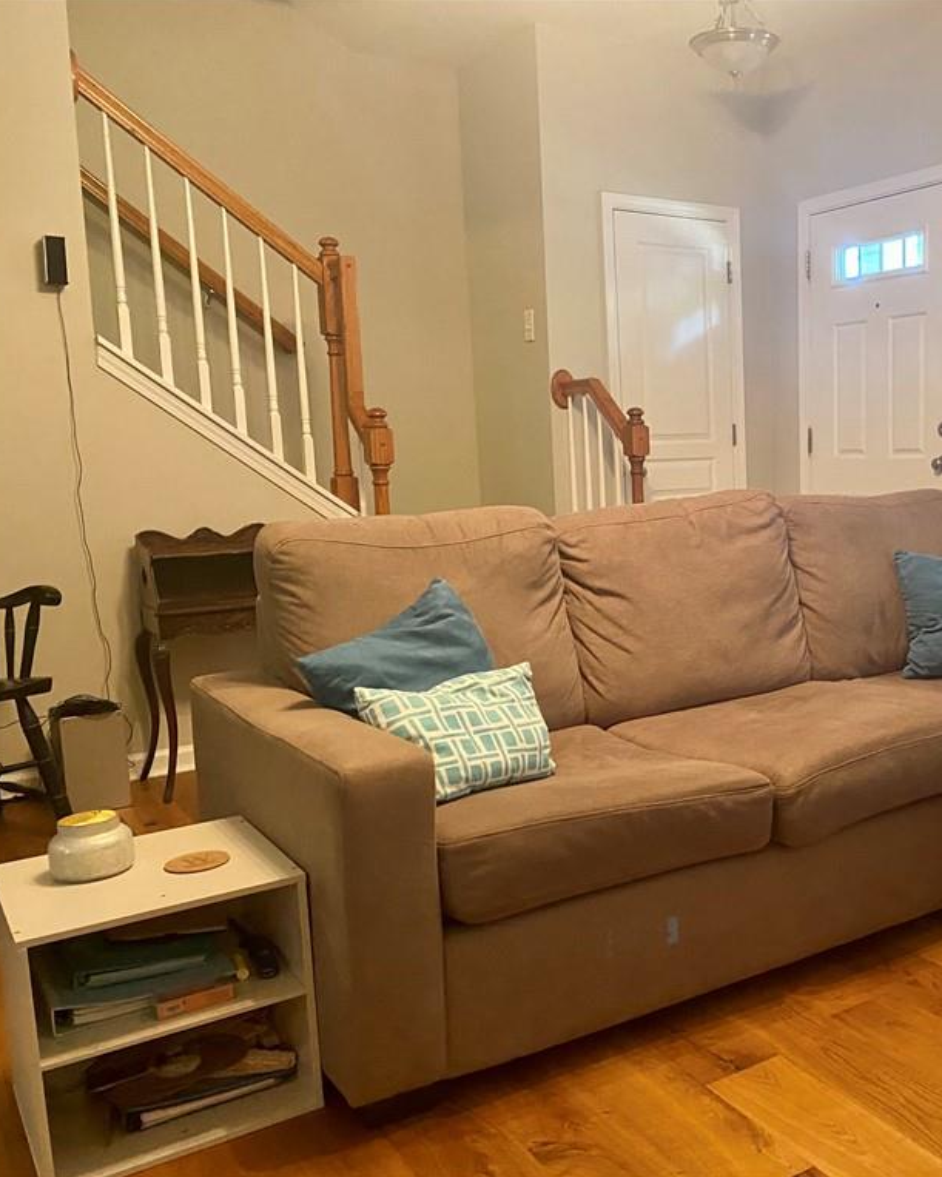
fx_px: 1185
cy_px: 588
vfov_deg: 52.9
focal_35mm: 34
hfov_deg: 41.3
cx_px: 769
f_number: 1.8
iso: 500
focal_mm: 4.25
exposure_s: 1/40
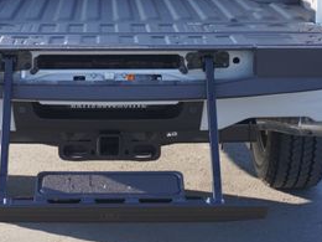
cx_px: 99
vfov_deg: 13.3
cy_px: 0
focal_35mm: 110
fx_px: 1025
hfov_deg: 17.8
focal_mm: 31
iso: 100
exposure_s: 1/80
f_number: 5.6
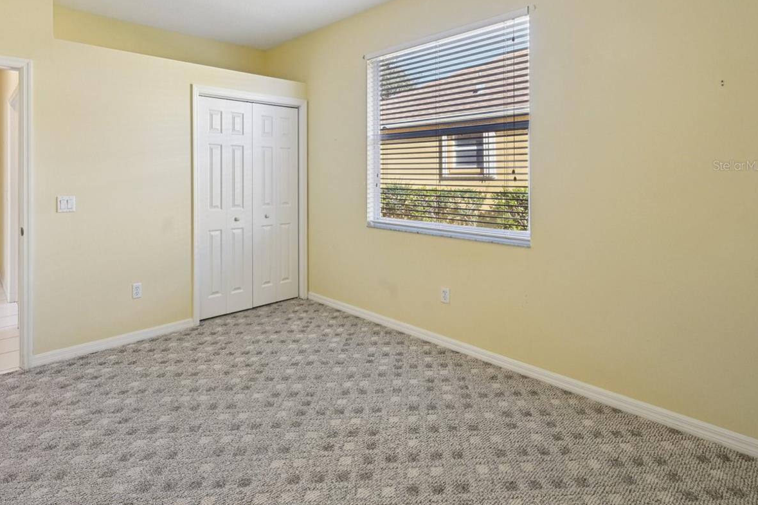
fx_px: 400
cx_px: 256
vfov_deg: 62.8
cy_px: 165
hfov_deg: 84.1
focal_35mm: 19
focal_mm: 14
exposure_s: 1/60
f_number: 8
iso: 400
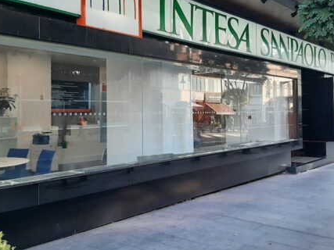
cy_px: 100
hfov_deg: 49.0
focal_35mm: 38
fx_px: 367
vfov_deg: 37.6
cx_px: 171
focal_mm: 3.93
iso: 40
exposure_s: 1/121
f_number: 1.7
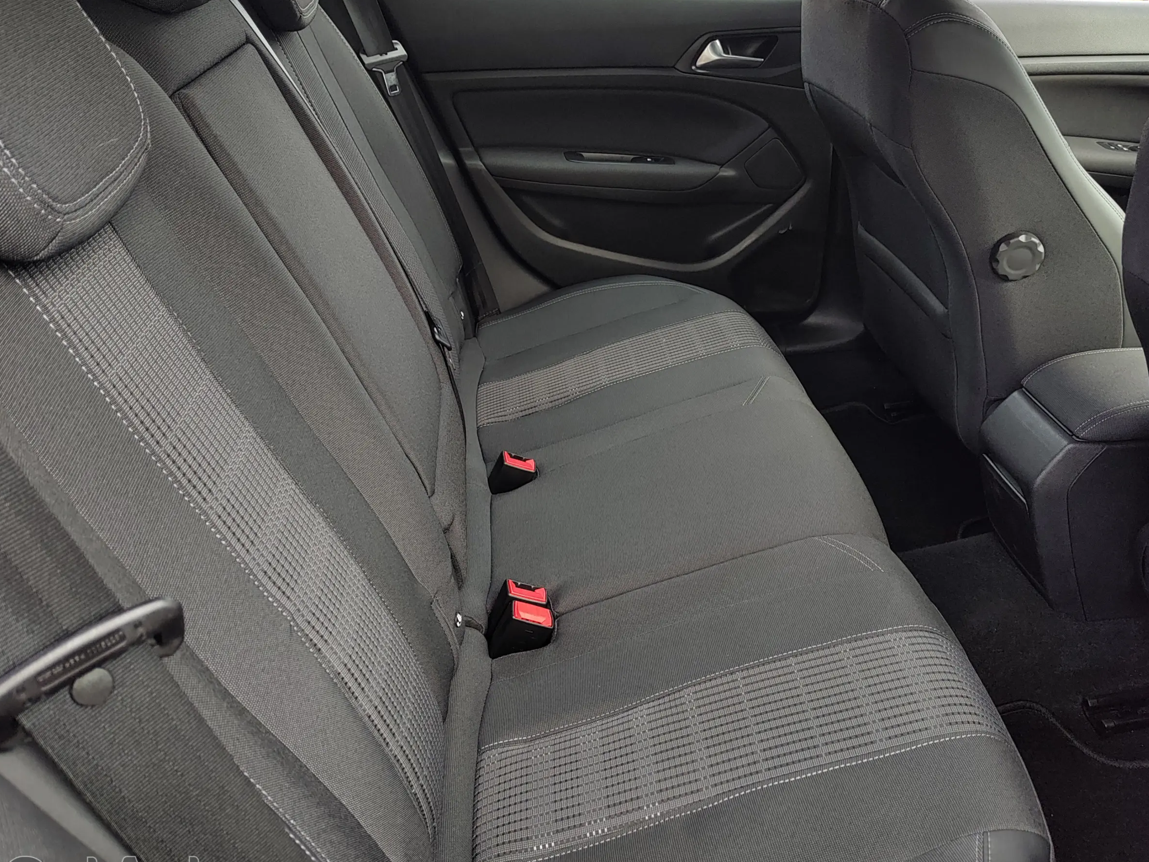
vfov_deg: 51.3
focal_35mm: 27
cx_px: 616
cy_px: 414
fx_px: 896
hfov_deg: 65.2
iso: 176
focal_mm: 5.56
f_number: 1.8
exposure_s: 1/100
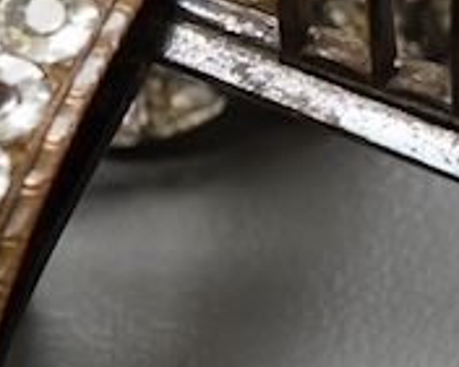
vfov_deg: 7.2
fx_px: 2936
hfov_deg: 8.5
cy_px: 73
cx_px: 871
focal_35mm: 216
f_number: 8
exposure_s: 1/125
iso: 1250
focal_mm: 30
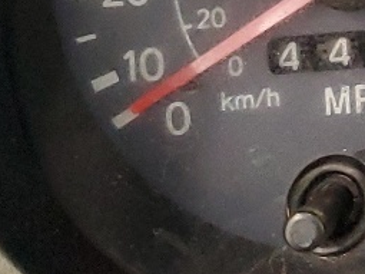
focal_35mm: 163
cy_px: -60
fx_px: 1718
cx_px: 719
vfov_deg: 9.0
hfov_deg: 11.1
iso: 287
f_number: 1.5
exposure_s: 1/40
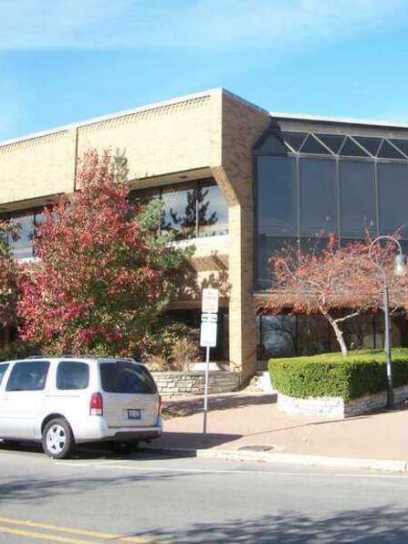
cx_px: 262
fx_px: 739
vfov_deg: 40.4
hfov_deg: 30.7
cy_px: 272
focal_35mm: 47
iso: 80
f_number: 3.1
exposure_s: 1/500
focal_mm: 6.3
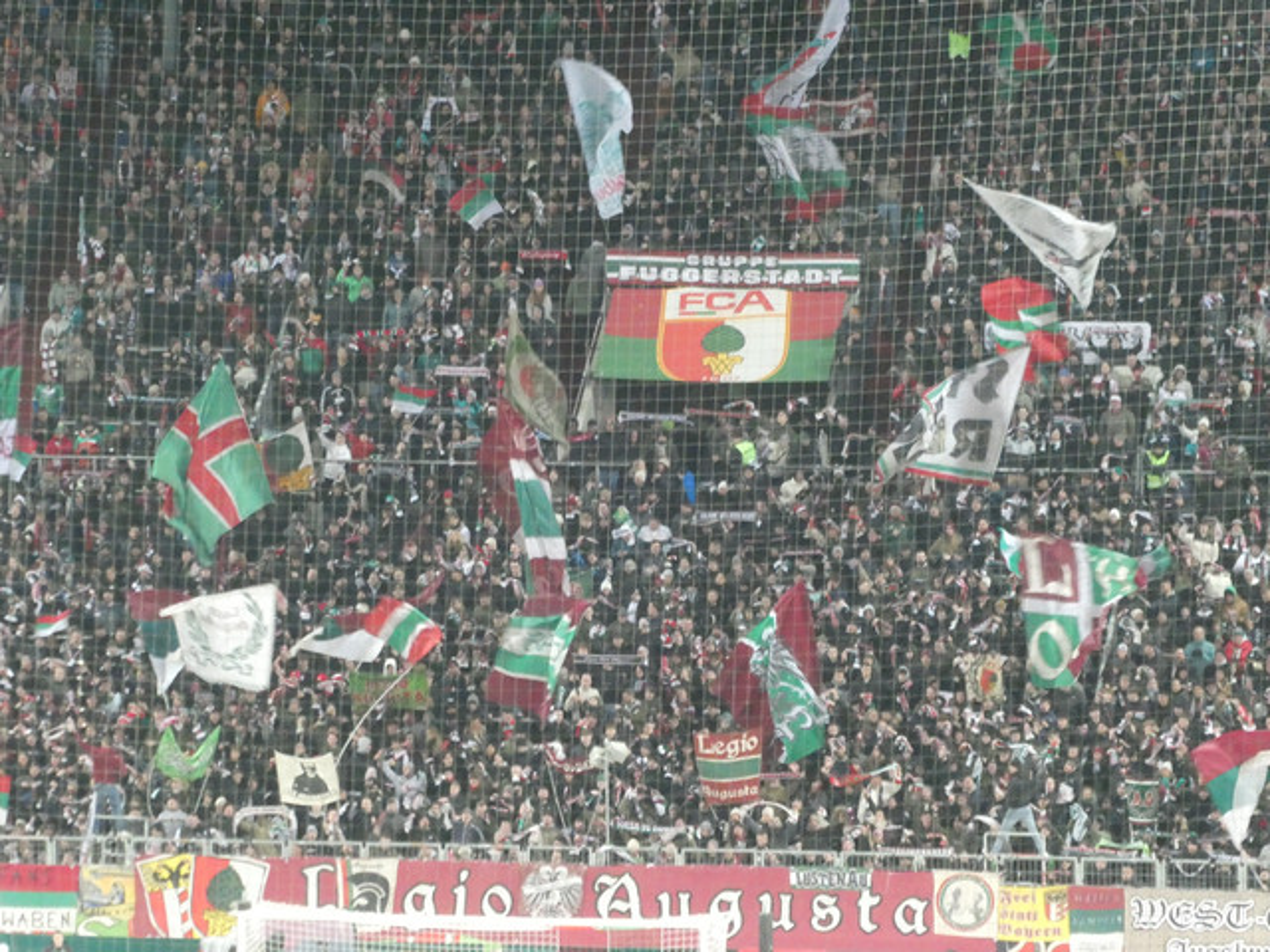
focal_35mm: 250
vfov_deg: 5.9
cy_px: 476
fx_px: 9172
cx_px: 635
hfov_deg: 7.9
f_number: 5.6
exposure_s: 1/40
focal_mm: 44.8
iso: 1600
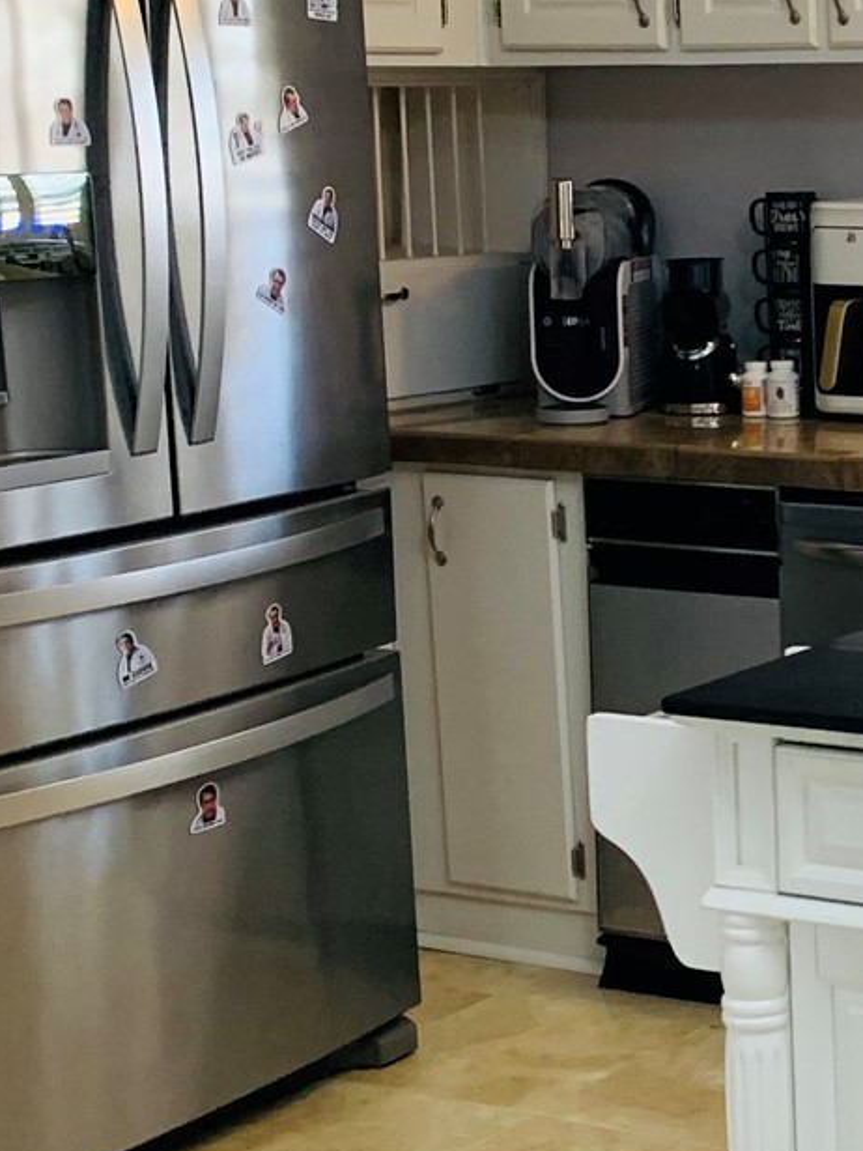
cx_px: 1278
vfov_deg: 24.1
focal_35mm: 81
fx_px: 2693
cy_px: 476
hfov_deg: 16.6
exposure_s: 1/60
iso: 200
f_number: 1.8
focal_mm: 4.25
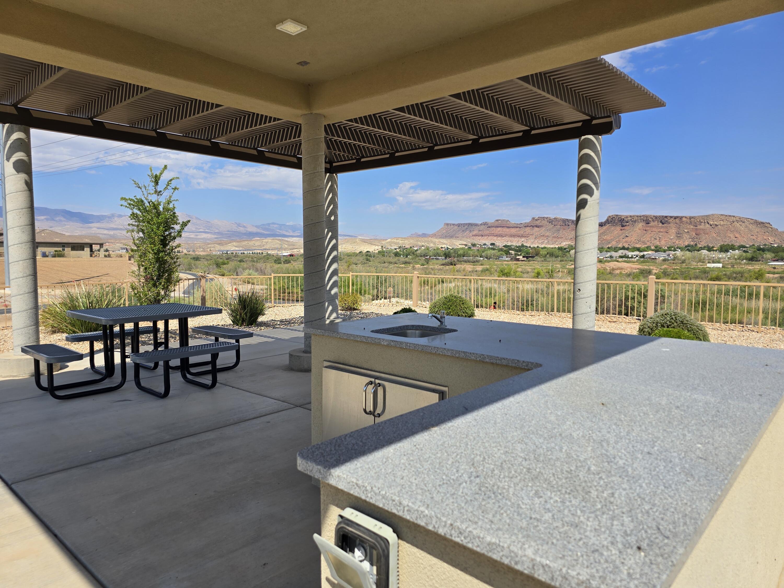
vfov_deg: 58.9
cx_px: 392
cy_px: 294
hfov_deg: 73.9
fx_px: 521
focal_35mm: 23
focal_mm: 6.3
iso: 12
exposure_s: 1/932
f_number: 1.7
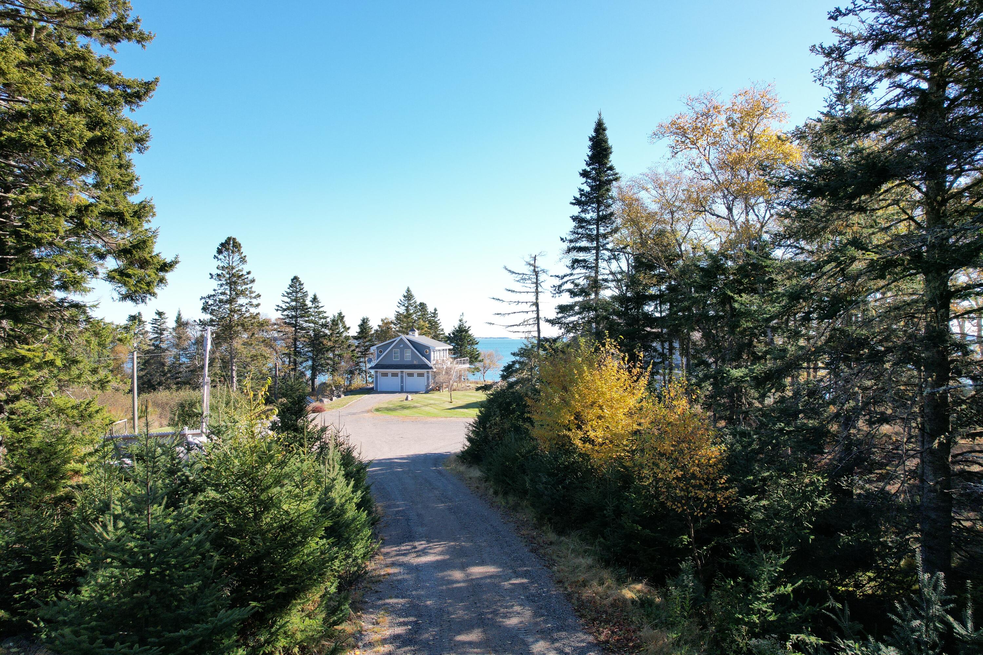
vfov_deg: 57.2
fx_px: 601
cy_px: 328
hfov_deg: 78.6
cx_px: 492
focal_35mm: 22
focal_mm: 8.38
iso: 100
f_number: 2.8
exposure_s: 1/640
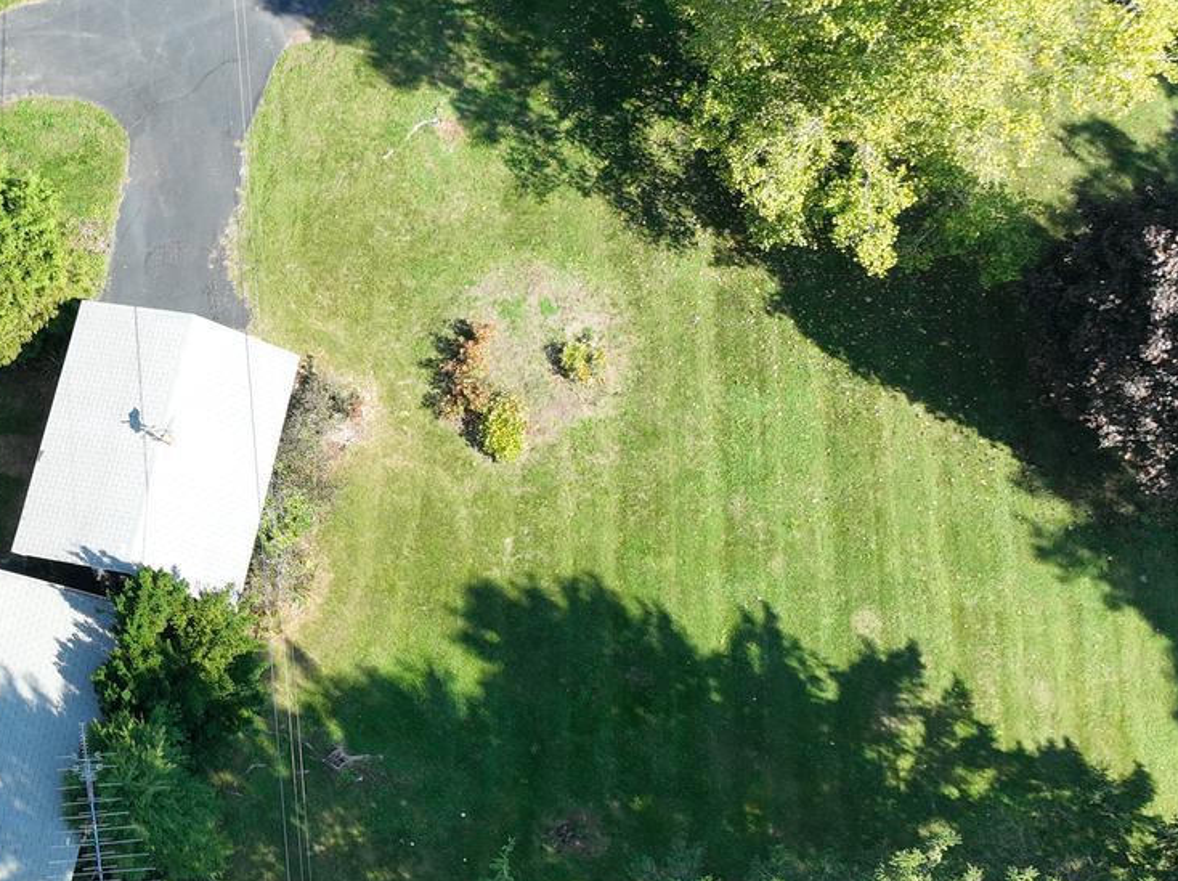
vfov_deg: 21.9
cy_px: 433
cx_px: -152
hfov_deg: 26.5
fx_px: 2278
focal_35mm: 67
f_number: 2.8
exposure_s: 1/640
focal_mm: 12.29
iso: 180
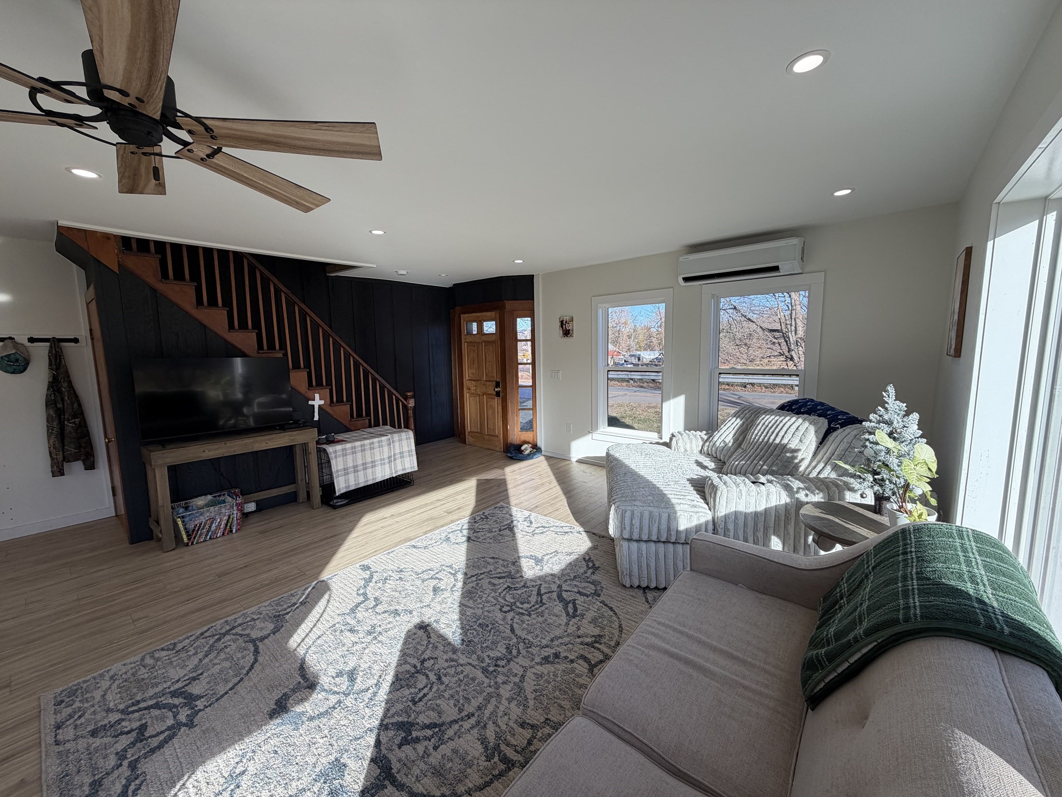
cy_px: 398
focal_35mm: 14
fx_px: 430
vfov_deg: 85.7
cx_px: 531
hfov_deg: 102.1
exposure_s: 1/249
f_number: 2.2
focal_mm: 2.22
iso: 40
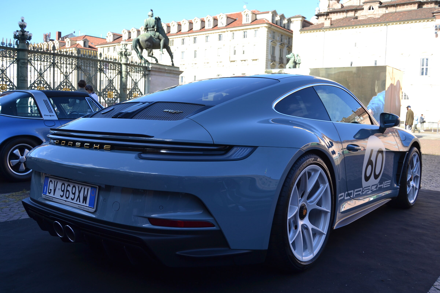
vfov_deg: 40.0
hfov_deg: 57.2
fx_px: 403
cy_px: 146
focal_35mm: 33
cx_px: 220
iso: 100
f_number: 6.3
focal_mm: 22
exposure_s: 1/160
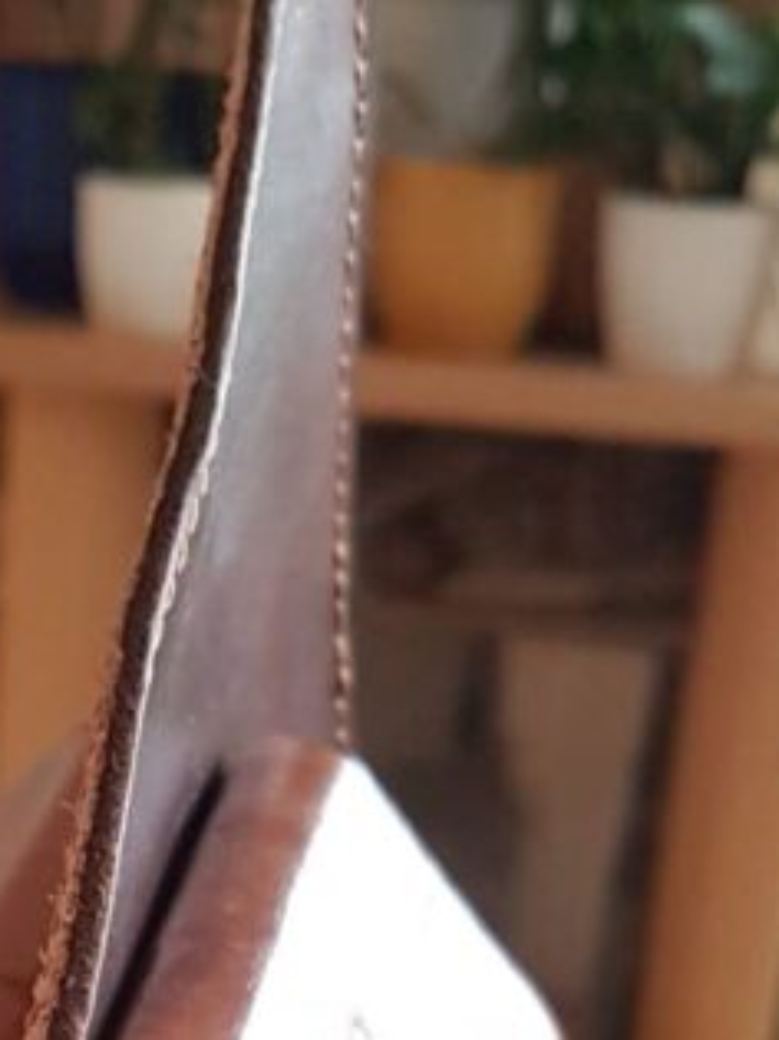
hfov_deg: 14.7
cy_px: 1714
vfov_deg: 17.2
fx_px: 2973
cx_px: -10
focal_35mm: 99
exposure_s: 1/20
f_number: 1.7
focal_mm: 4.2
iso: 200
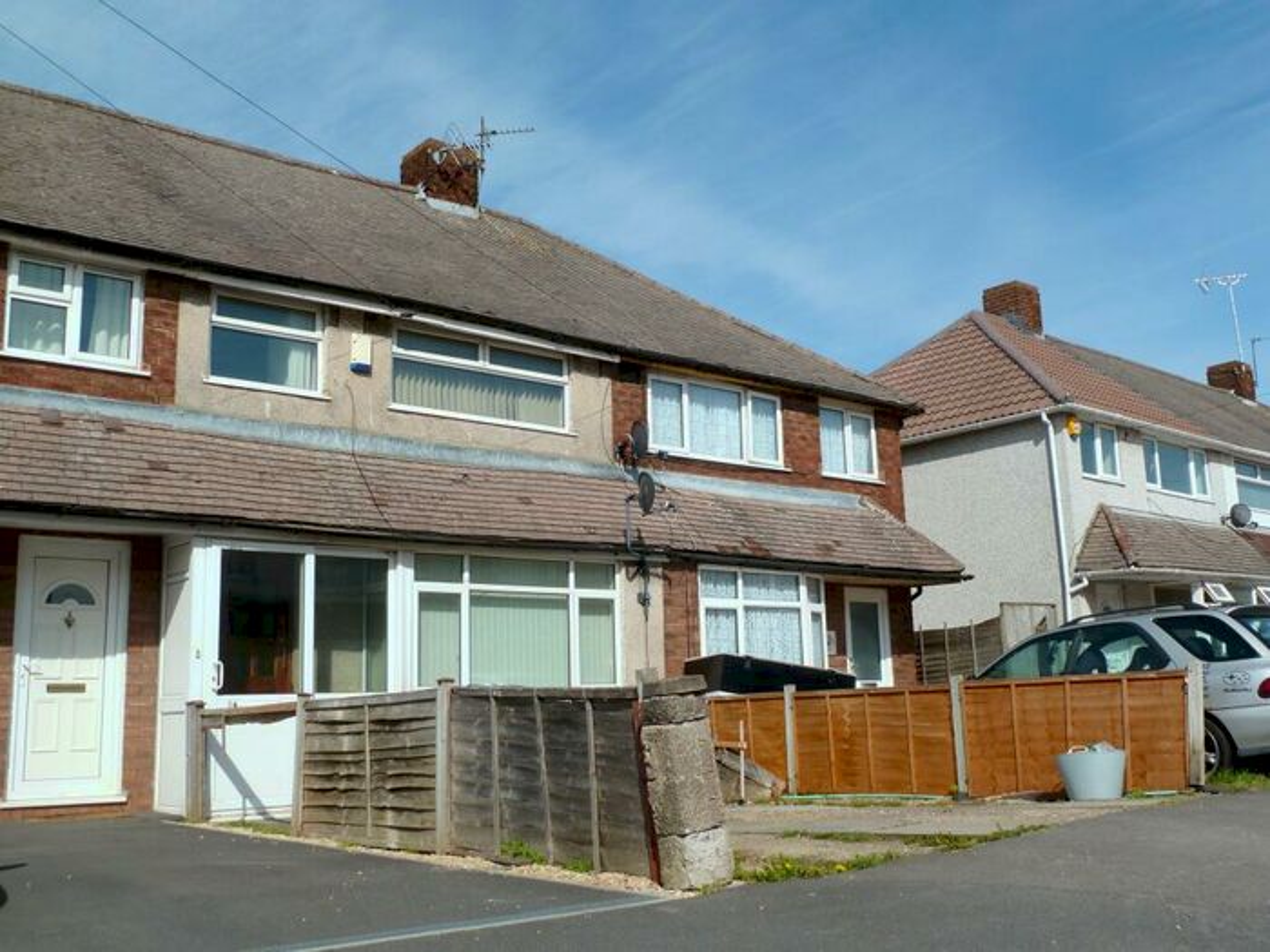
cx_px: 635
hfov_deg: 52.6
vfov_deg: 40.7
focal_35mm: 35
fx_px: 1284
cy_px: 476
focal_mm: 5.7
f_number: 5.6
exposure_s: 1/500
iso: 80
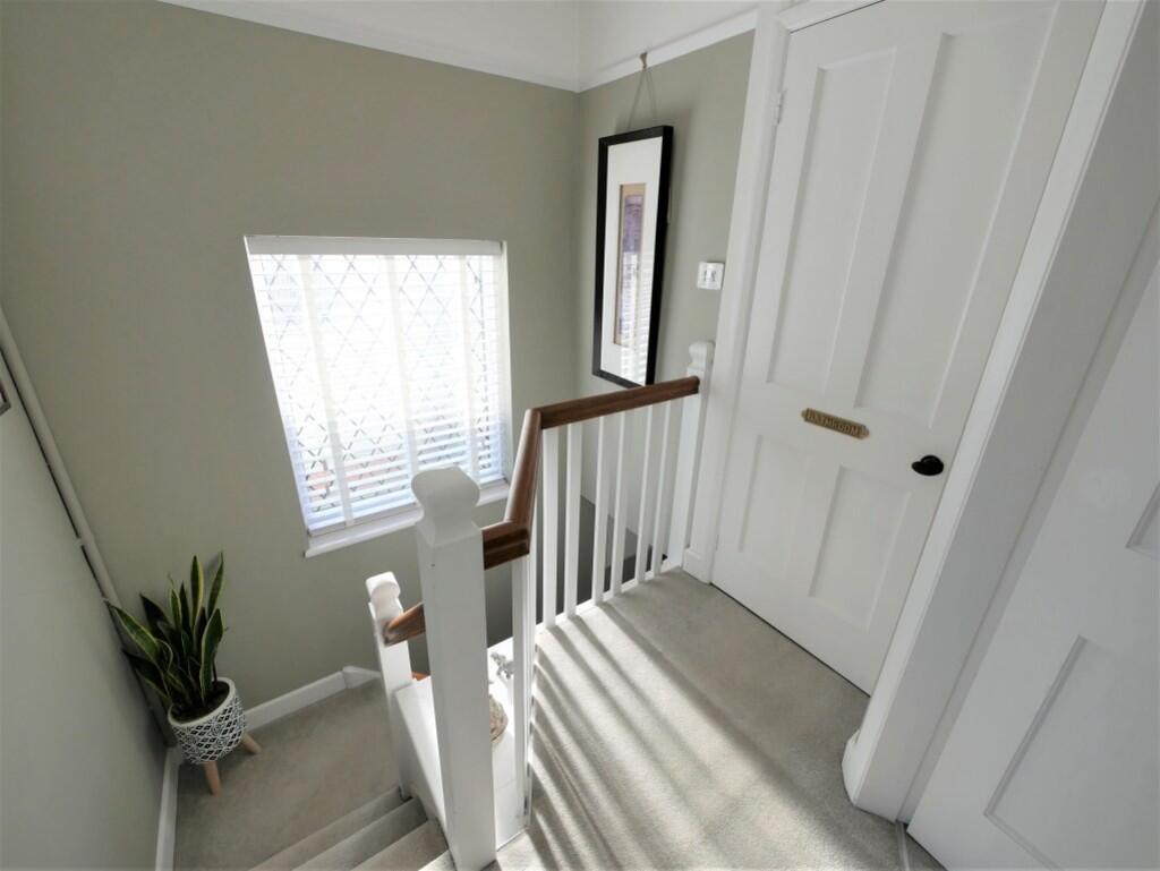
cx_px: 580
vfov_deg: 85.7
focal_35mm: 14
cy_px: 436
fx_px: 469
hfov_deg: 102.0
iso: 200
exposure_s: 1/160
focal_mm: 7
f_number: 4.5
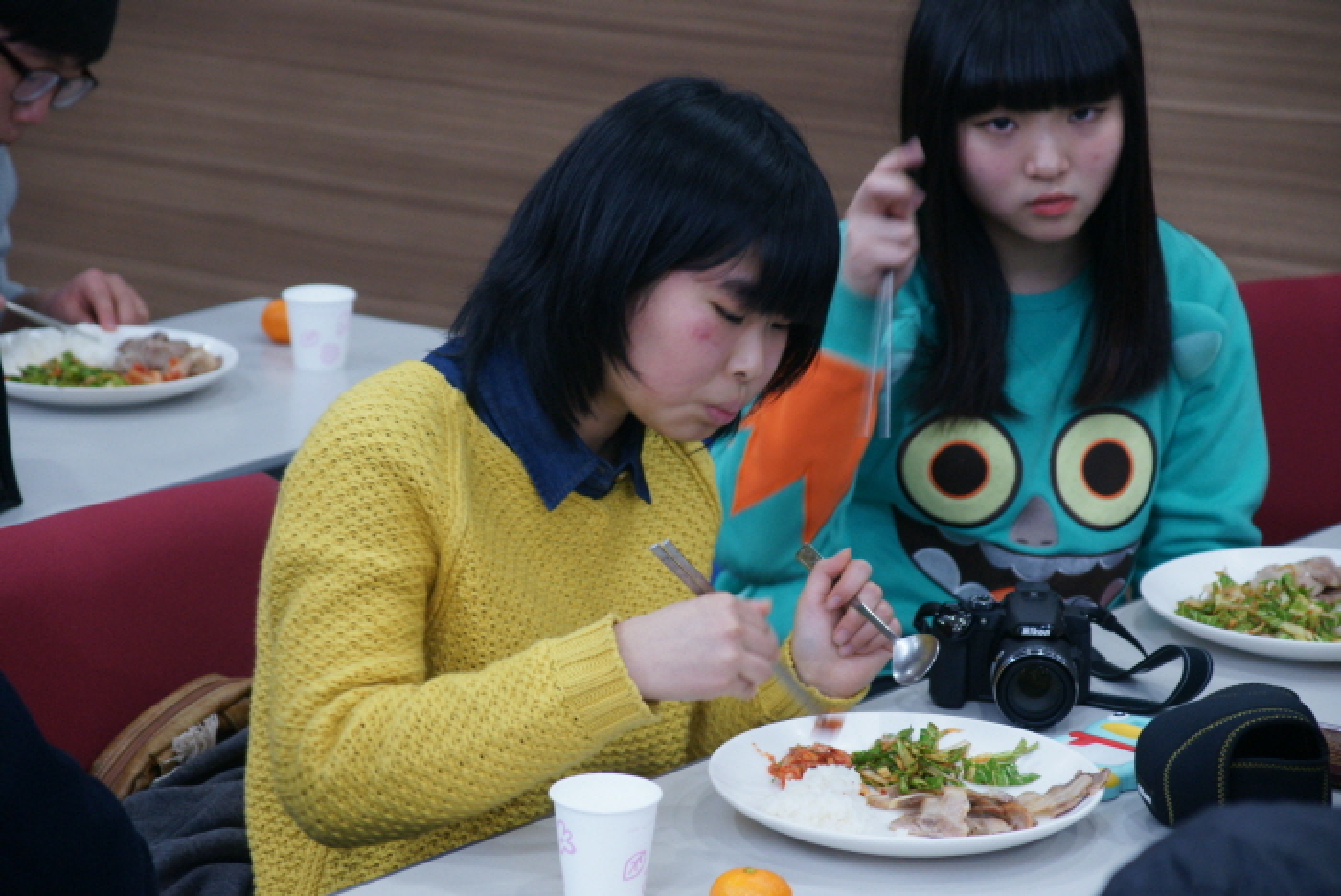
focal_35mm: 105
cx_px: 670
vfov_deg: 13.1
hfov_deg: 19.4
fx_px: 3914
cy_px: 448
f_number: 4.5
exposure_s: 1/30
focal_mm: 70
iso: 800
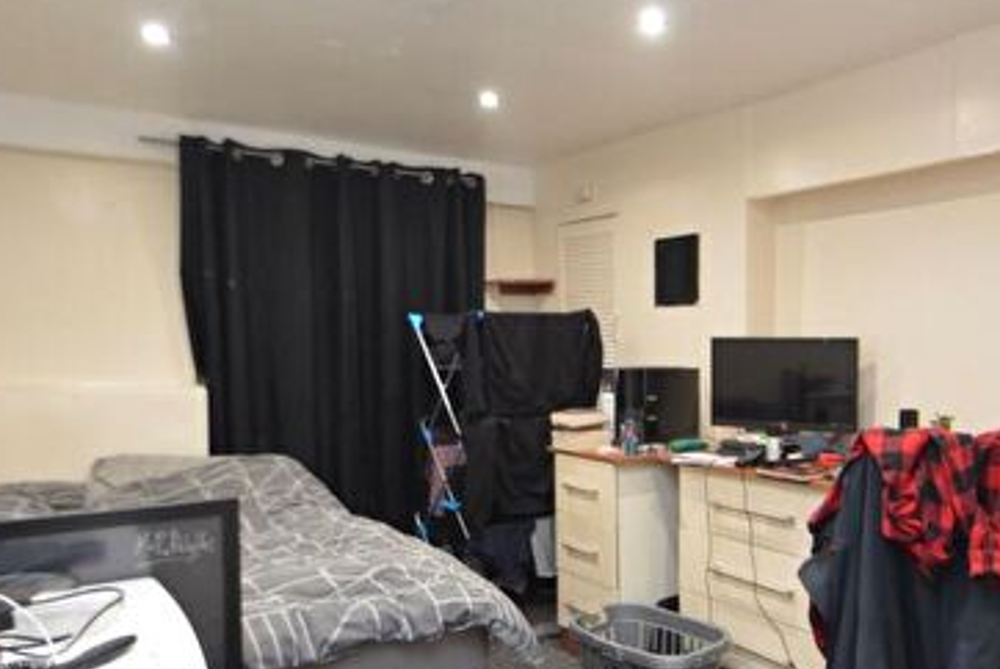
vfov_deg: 44.8
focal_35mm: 29
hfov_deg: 61.2
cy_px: 406
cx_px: 707
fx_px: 806
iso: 800
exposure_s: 1/45
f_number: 3.5
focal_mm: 10
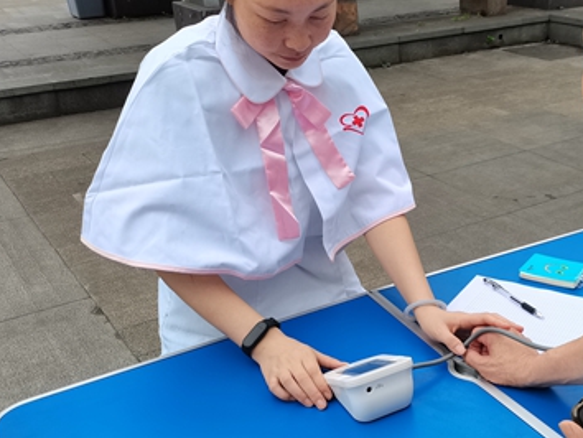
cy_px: 283
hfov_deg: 39.0
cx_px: 456
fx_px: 792
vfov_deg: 30.7
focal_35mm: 47
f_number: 1.8
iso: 50
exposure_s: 1/179
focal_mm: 5.58
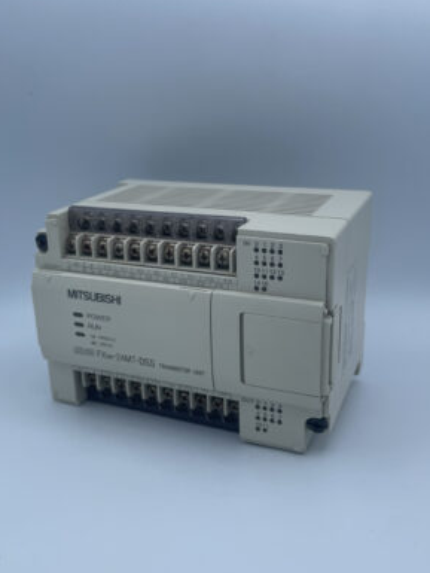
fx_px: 447
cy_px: 280
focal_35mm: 27
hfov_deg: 51.4
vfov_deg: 65.3
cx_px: 208
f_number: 1.6
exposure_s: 1/1916
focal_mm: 4.2
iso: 32
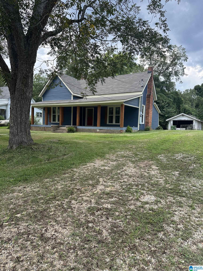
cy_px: 136
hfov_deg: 56.8
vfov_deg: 71.6
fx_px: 188
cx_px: 102
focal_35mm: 24
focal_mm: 6.86
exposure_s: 1/857
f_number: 1.78
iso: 80
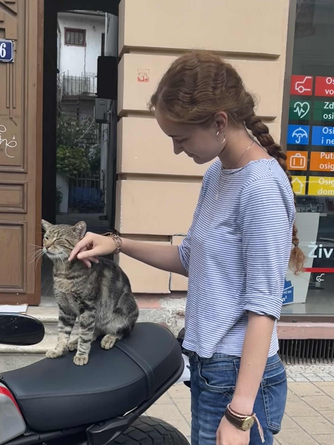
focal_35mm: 52
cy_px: 341
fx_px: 669
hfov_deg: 28.0
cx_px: 145
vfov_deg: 35.9
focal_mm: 5.1
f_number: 1.6
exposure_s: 1/858
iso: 50
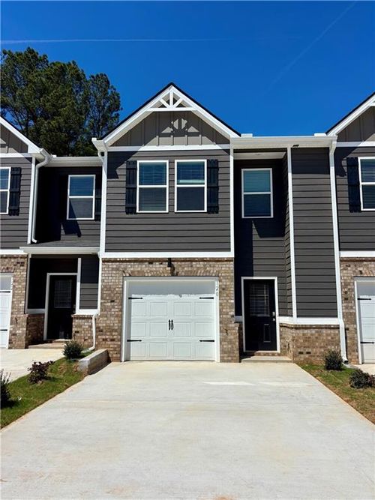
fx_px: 376
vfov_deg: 67.3
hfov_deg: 53.0
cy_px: 250
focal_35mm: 26
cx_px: 188
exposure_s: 1/7194
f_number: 1.6
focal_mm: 5.96
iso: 50
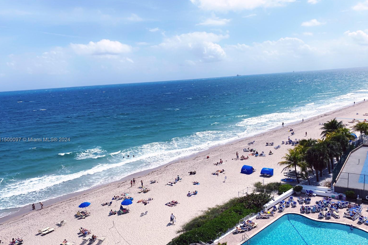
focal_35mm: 28
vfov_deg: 46.3
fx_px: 286
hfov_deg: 65.5
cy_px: 140
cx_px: 185
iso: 32
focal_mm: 4.25
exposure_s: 1/7692
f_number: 1.8
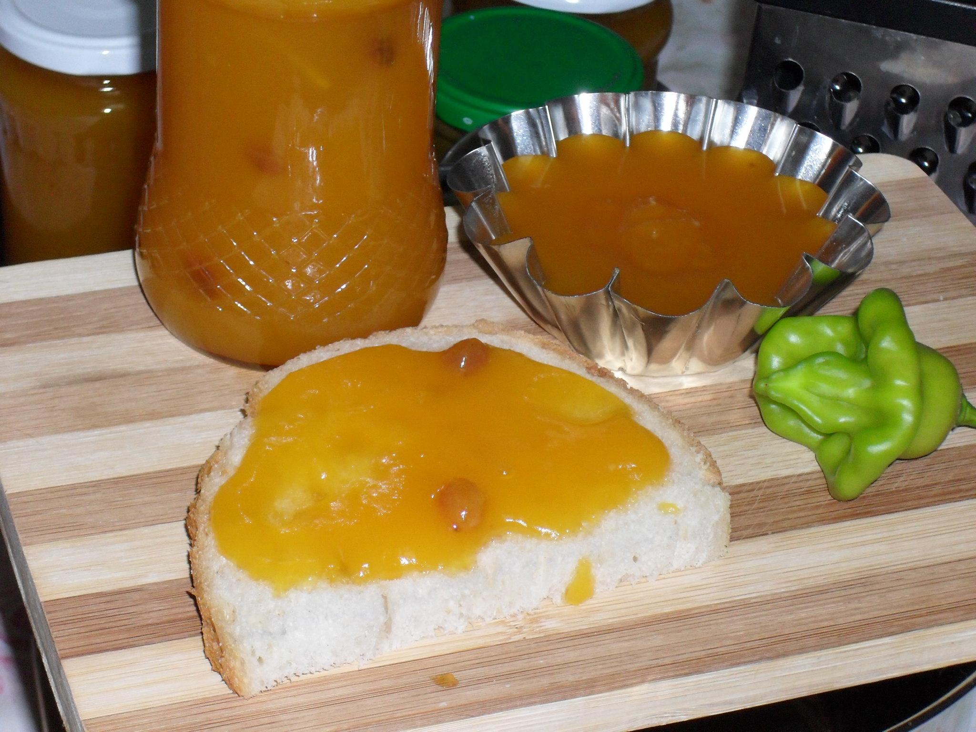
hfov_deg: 19.1
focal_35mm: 103
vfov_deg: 14.4
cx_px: 488
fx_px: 2904
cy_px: 366
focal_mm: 17.1
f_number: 4.8
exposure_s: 1/60
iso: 200
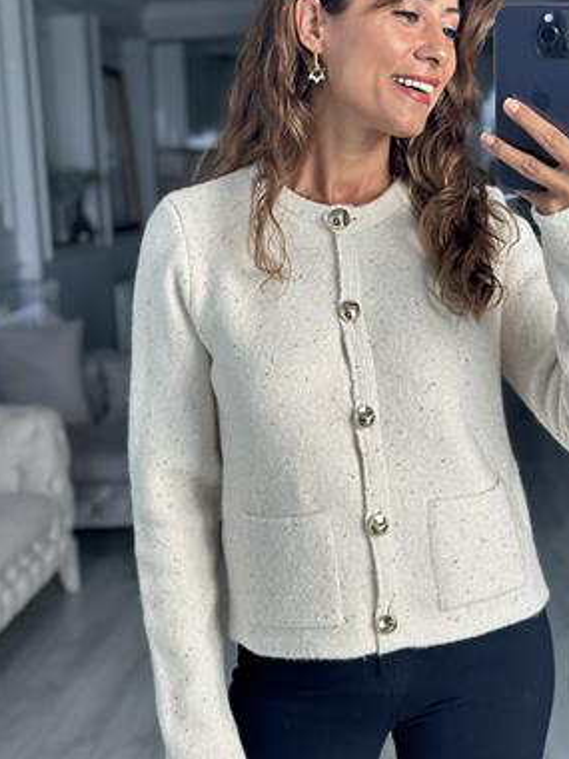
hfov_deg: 22.8
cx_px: 373
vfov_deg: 30.3
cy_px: 387
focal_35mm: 64
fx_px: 1403
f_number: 1.78
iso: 80
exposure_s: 1/212
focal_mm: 6.86
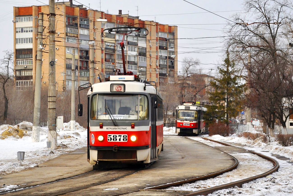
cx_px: 146
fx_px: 635
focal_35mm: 78
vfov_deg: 17.5
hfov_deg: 26.0
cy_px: 98
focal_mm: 52
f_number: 6.3
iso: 200
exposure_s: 1/320
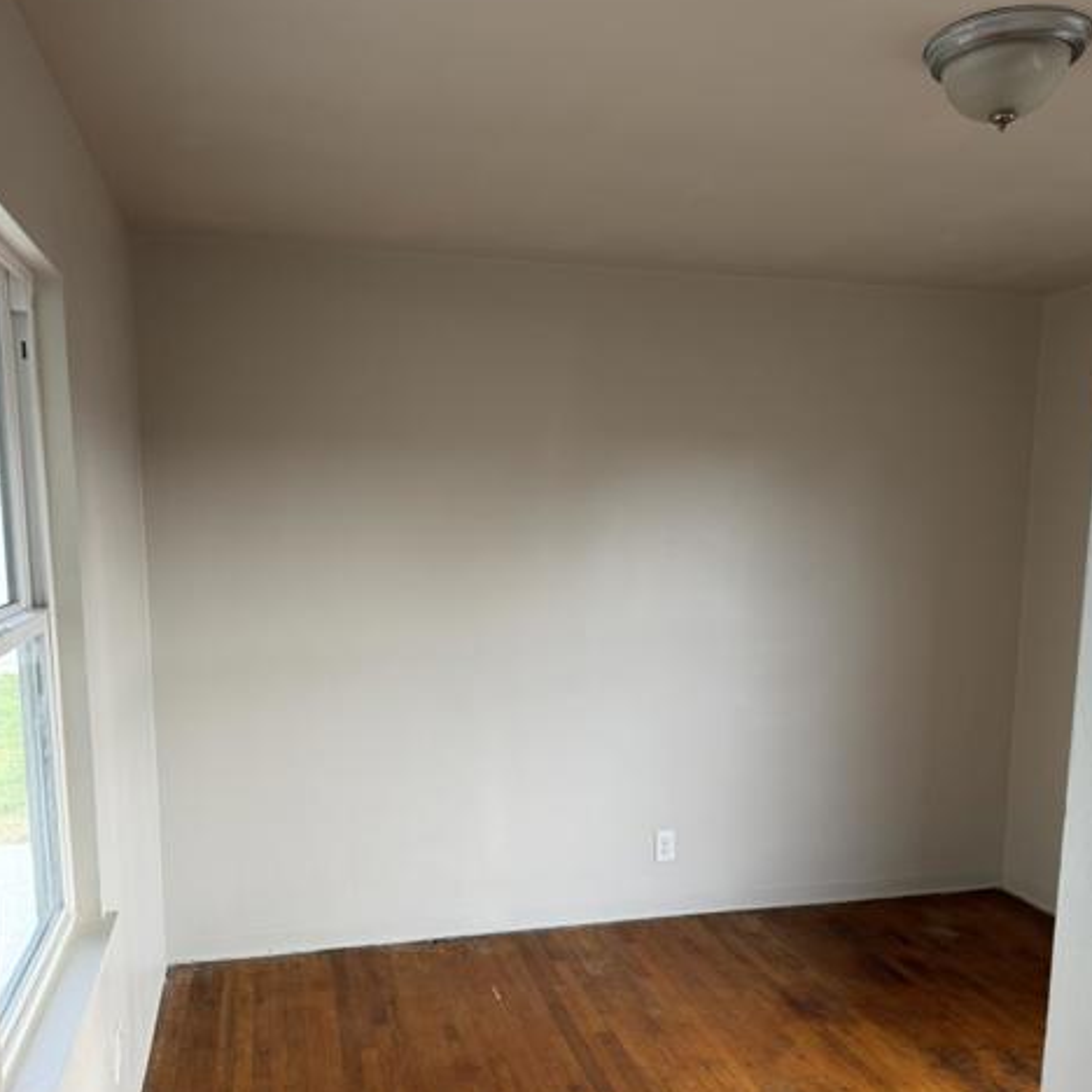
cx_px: 548
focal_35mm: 29
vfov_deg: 55.1
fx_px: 1035
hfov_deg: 55.6
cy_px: 674
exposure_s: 1/121
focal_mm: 6.76
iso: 125
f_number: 1.78
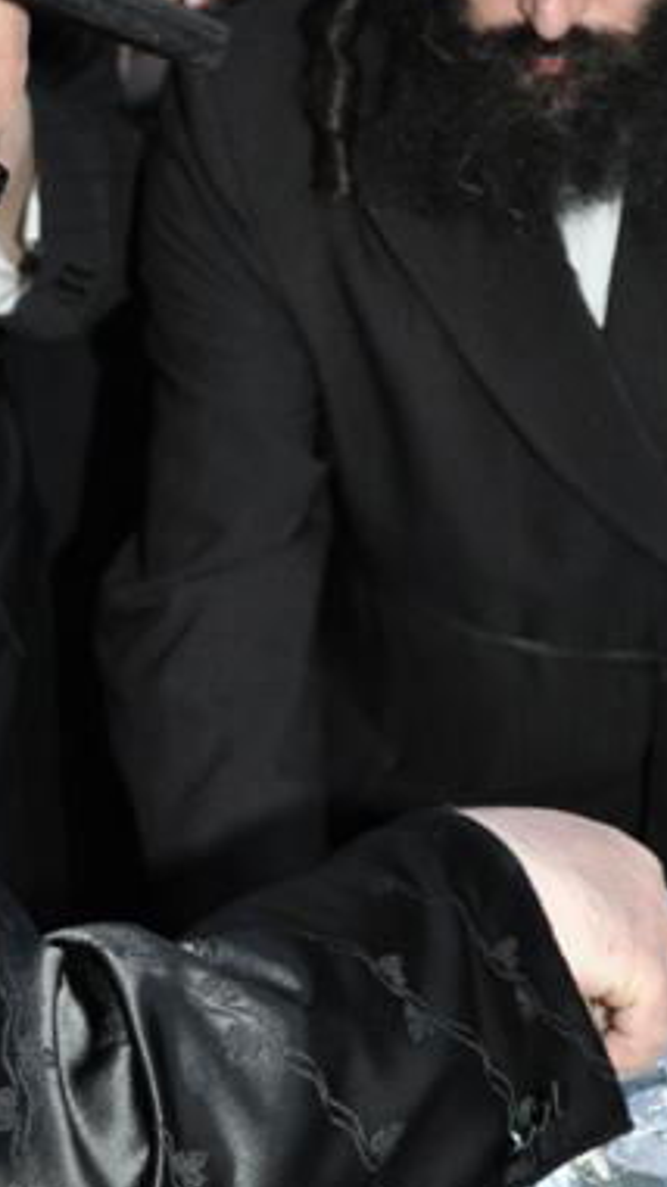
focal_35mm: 98
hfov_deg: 12.3
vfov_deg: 21.8
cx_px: 206
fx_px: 3086
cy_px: 608
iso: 800
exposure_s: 1/60
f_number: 4
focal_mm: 31
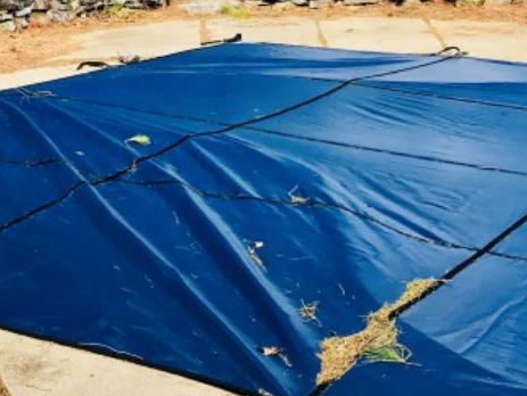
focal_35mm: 87
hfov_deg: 22.1
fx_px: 1326
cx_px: 81
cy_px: -81
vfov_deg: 16.3
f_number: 1.8
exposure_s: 1/598
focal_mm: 3.99
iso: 20
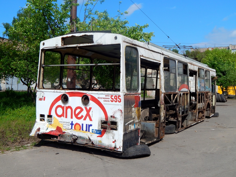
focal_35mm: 38
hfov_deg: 49.0
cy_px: 88
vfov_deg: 37.7
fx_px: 259
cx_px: 118
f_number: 6.9
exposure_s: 1/500
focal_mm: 6.8
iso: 125
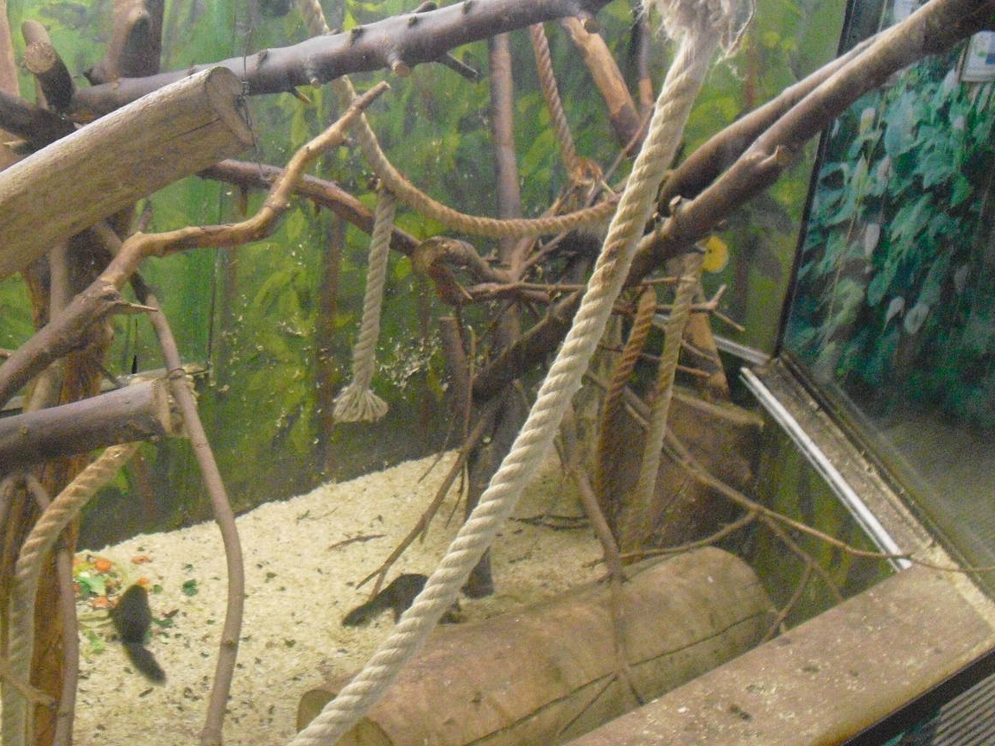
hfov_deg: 37.8
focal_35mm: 50
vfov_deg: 29.1
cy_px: 345
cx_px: 336
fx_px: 1437
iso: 800
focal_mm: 6.3
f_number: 3.1
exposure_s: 1/40
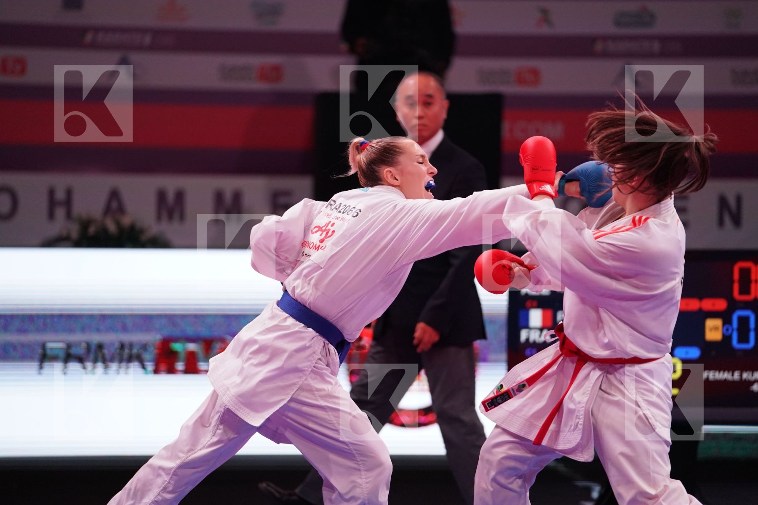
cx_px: 379
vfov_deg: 7.3
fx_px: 3979
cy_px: 252
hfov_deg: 10.9
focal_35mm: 189
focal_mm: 189
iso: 3200
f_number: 2.8
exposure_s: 1/1000
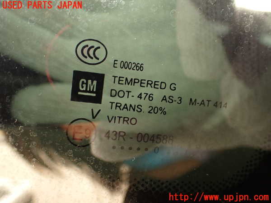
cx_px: 136
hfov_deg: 56.8
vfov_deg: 44.2
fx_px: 251
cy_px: 102
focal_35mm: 32
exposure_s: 1/40
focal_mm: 5.79
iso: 200
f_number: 2.4
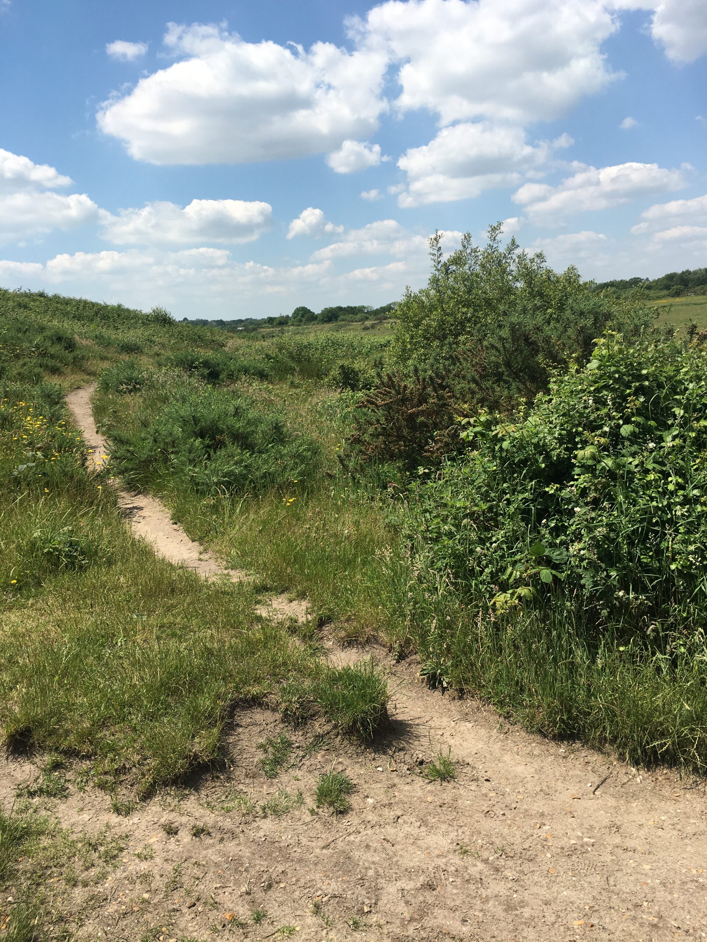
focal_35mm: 29
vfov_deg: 61.7
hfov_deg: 48.2
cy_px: 471
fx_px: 790
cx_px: 354
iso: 25
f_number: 2.2
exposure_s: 1/1672
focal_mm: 4.15
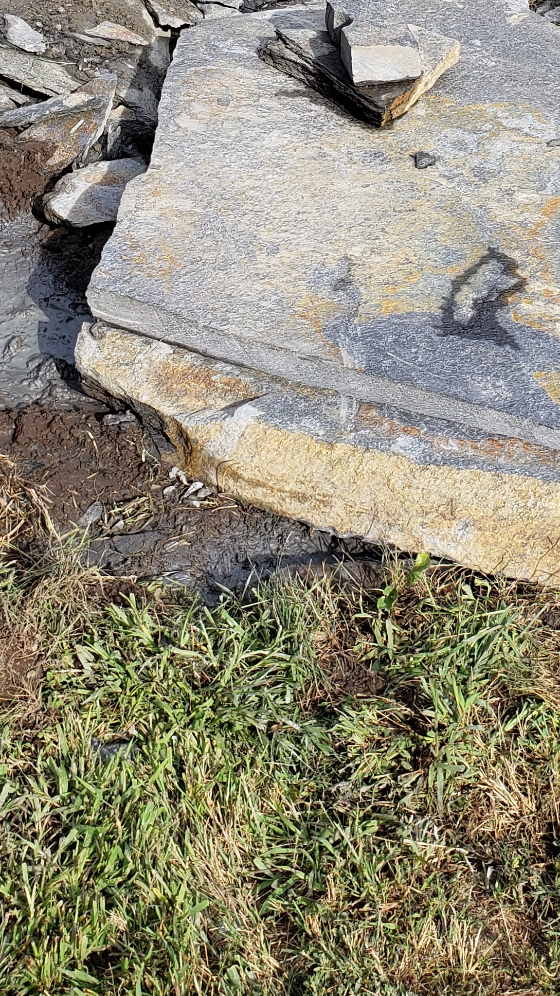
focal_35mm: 59
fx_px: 1557
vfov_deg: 33.0
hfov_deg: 20.2
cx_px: 413
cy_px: 44
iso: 50
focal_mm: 4.3
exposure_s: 1/606
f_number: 2.4
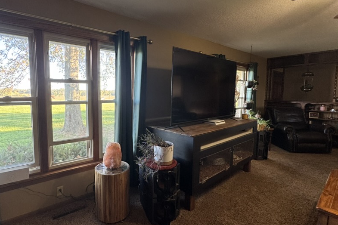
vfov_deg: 64.5
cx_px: 143
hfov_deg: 86.3
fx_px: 178
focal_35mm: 19
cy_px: 106
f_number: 2.2
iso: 160
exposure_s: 1/60
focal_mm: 2.22
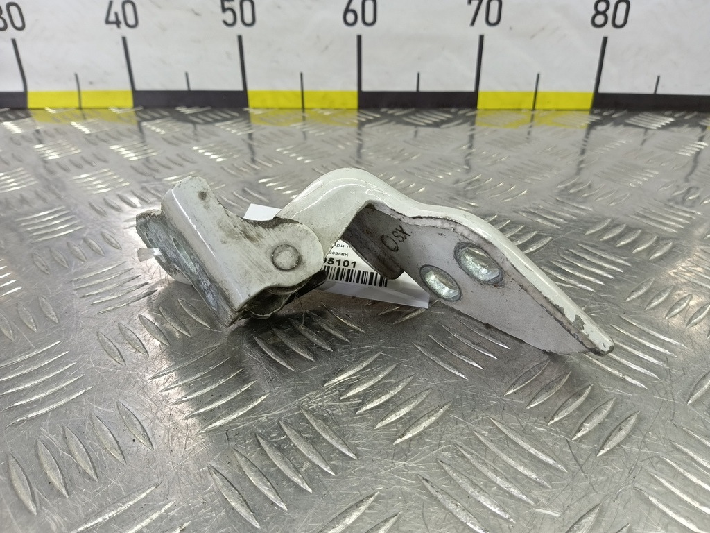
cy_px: 266
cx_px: 355
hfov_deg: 73.9
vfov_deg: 58.9
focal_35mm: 23
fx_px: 472
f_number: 1.6
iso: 132
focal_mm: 4.11
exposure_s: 1/50
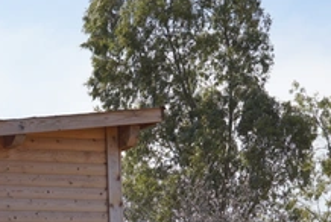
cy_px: 322
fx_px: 1234
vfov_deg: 10.0
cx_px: 53
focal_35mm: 134
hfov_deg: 15.2
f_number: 5.6
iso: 100
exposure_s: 1/500
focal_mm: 30
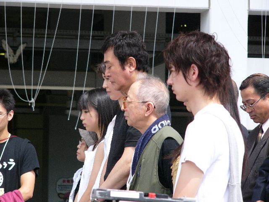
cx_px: 134
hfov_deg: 10.2
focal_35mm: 193
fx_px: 1500
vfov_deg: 7.7
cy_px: 101
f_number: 2.8
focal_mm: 32.1
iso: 100
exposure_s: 1/1000
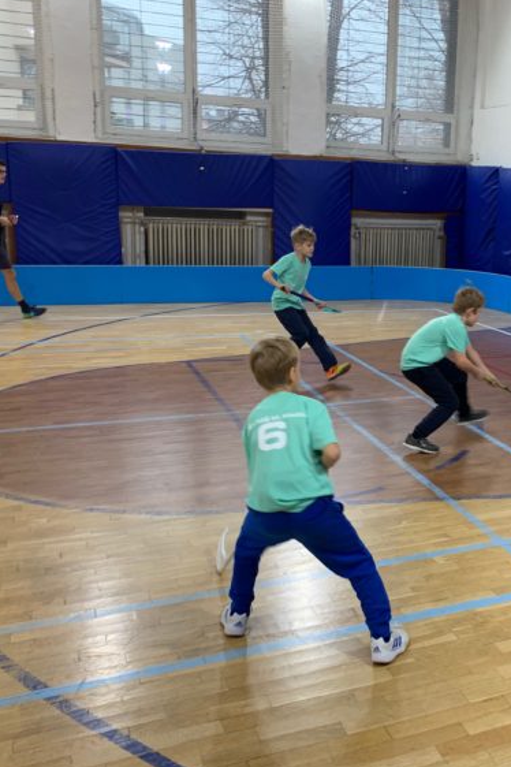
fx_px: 788
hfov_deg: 34.7
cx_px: 414
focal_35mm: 37
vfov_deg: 51.9
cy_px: 381
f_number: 1.8
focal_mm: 4.25
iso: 50
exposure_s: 1/50
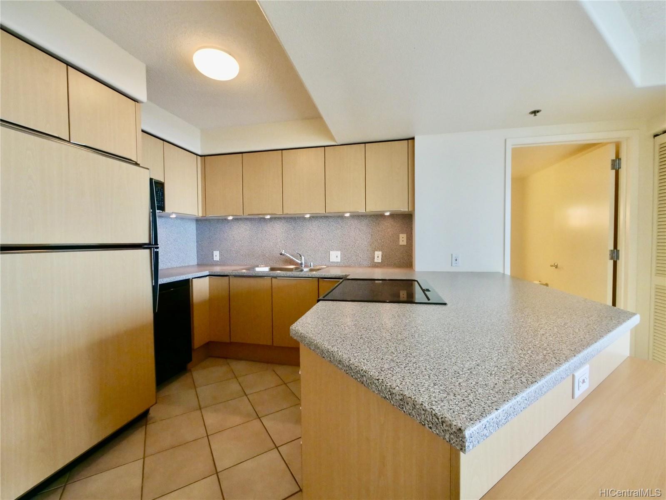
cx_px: 333
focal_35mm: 14
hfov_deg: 102.1
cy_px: 250
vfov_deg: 85.7
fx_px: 269
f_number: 8
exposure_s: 1/100
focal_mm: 7
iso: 2500
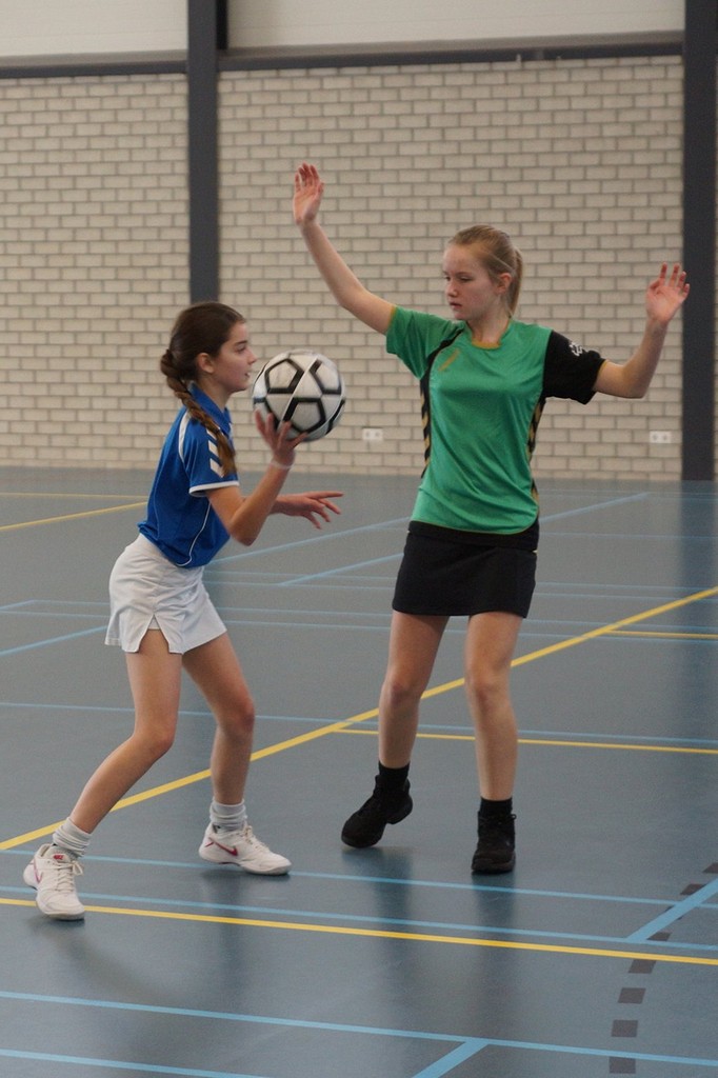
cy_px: 539
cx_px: 359
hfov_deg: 18.2
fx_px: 2245
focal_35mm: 75
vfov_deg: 27.0
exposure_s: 1/250
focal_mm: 50
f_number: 3.2
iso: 800
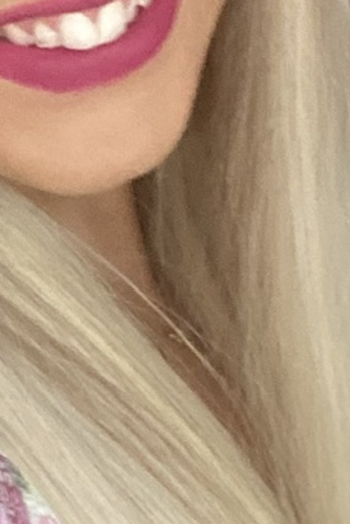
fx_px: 2258
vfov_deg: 13.2
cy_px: 193
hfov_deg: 8.8
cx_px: 8
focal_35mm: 155
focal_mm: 2.71
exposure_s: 1/60
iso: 400
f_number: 2.2
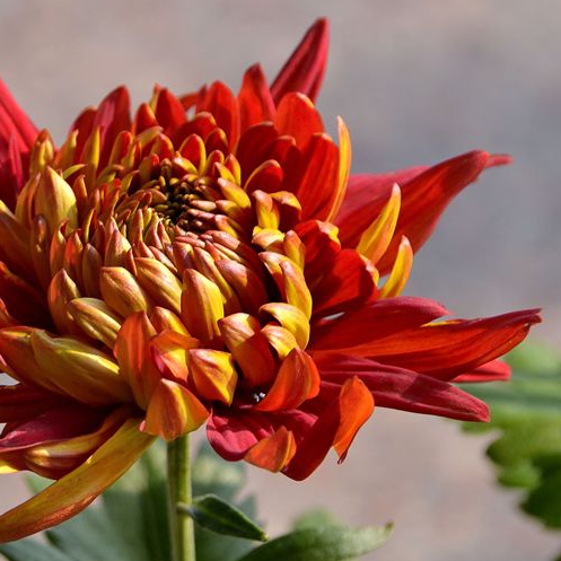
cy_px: 290
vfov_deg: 4.4
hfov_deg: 4.4
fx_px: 7276
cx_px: 56
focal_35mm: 397
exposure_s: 1/250
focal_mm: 155
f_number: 8
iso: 400
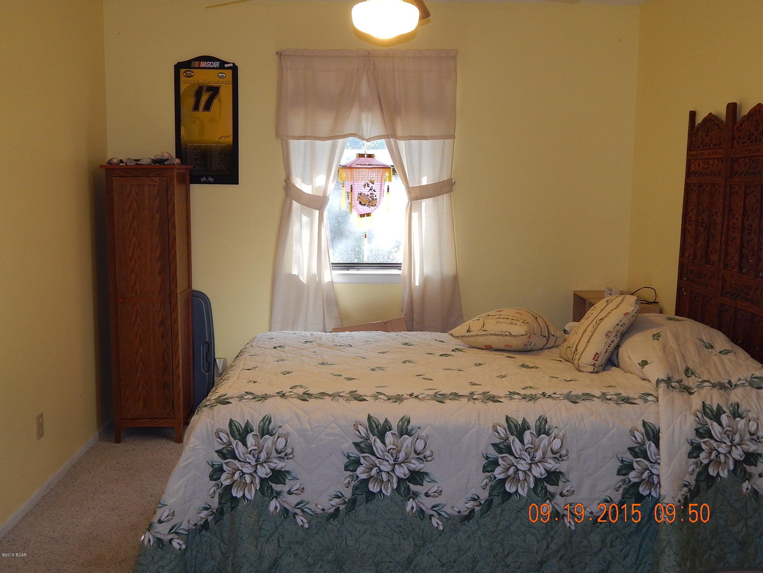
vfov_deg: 37.7
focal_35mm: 38
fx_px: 838
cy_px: 286
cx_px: 382
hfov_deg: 49.0
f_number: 3.4
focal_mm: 6.8
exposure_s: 1/30
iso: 200
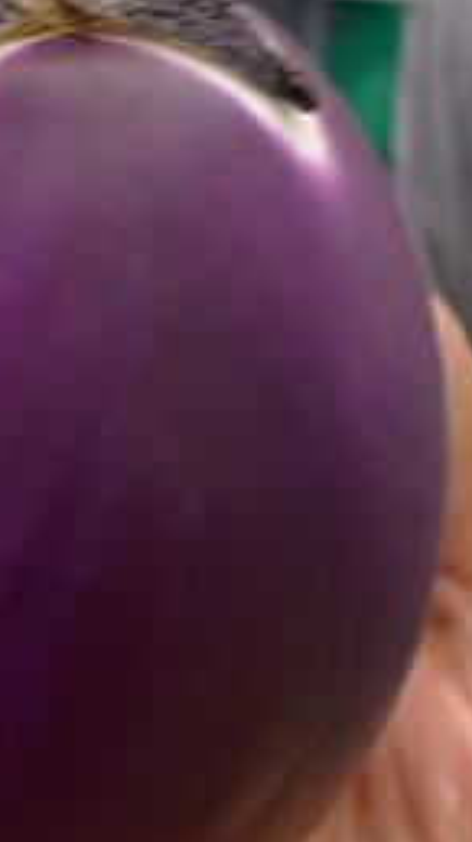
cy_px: 163
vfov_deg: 23.1
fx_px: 2032
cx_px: -29
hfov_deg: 13.0
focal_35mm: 91
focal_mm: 5.1
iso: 100
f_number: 2
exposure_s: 1/30
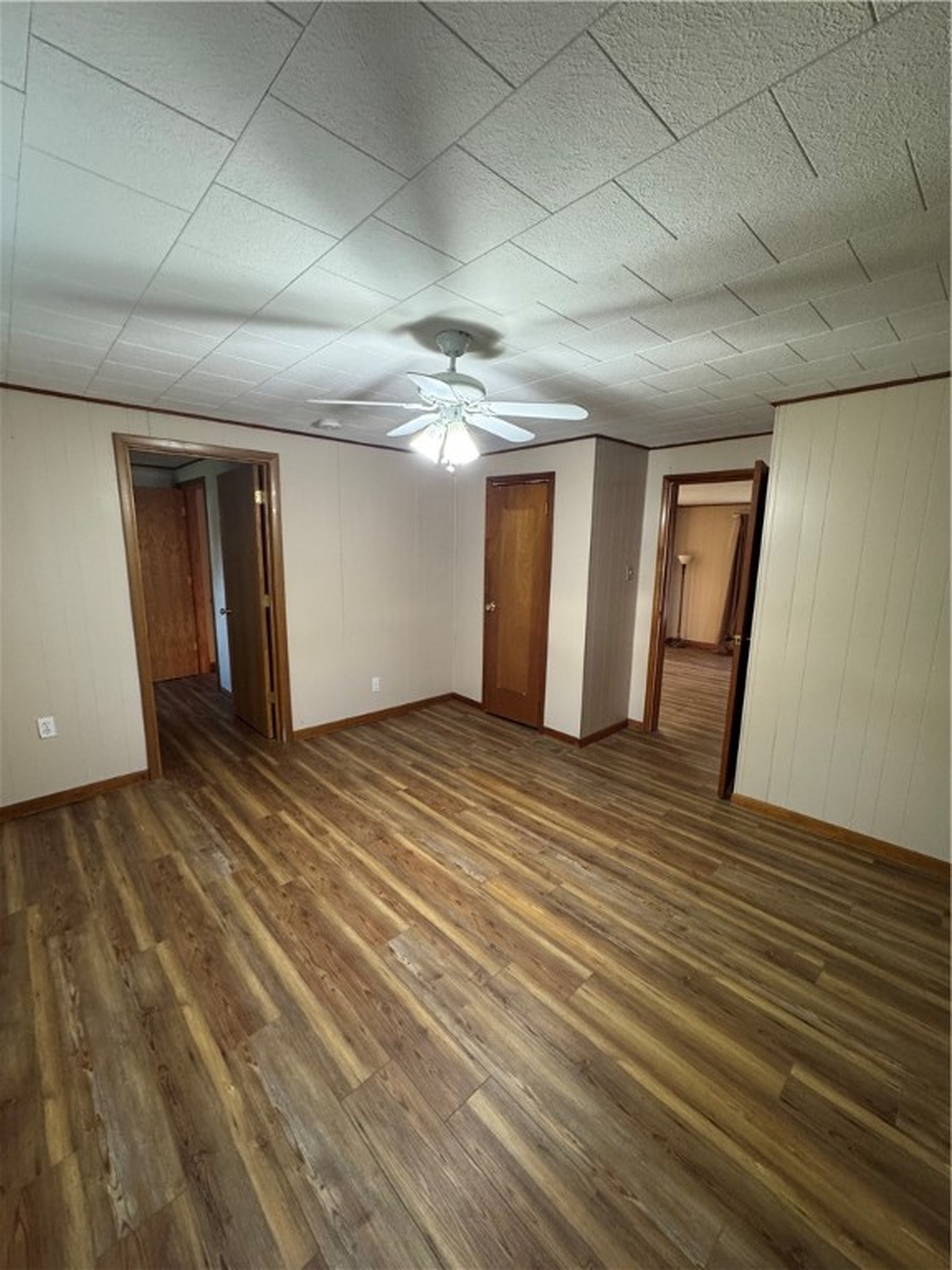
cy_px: 635
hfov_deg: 85.7
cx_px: 476
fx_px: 513
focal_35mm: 14
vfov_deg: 102.1
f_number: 2.2
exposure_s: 1/60
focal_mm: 2.22
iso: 320
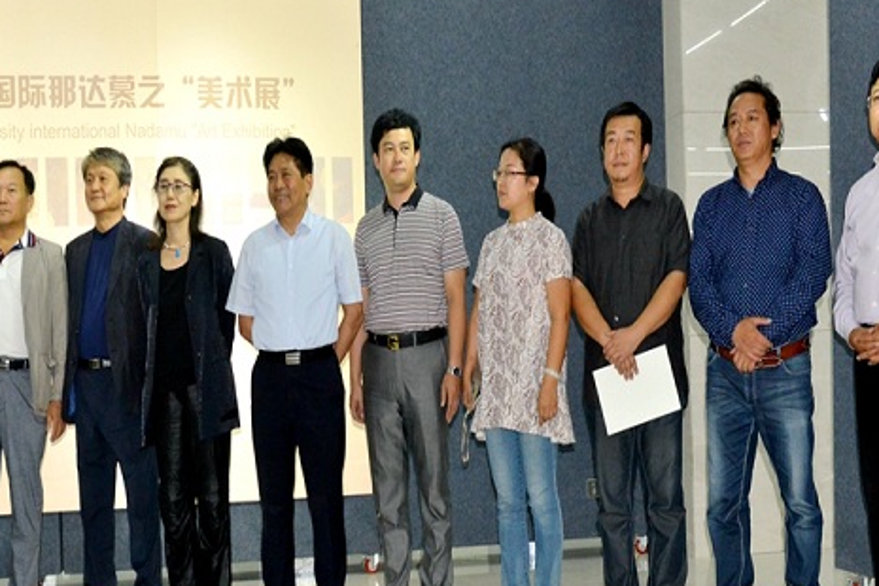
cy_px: 350
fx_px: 1196
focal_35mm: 49
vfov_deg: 27.5
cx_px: 399
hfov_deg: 40.3
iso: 4000
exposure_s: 1/160
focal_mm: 38
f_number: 7.1
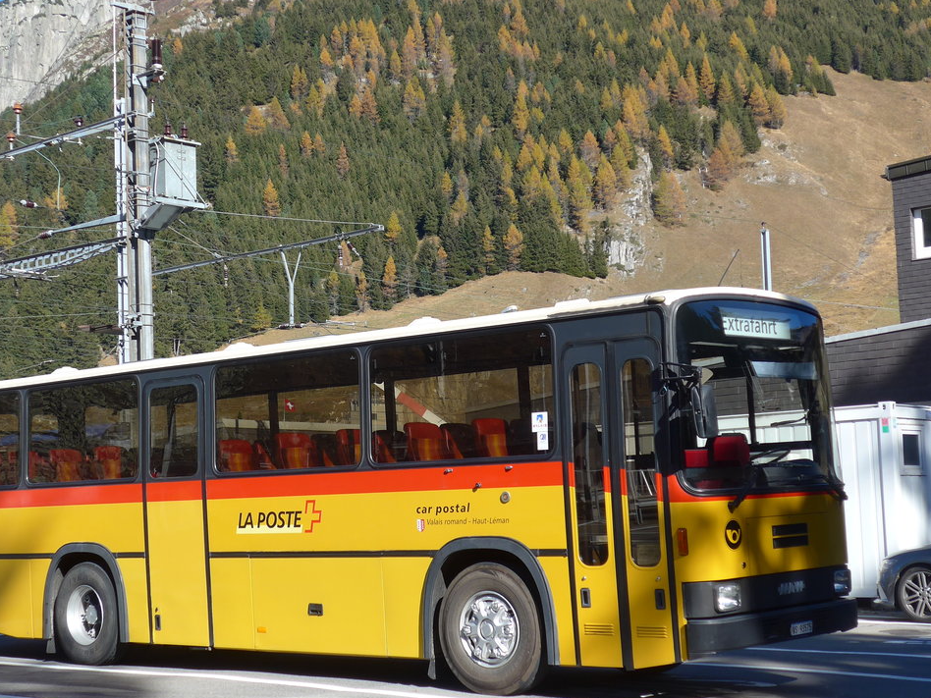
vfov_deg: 23.7
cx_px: 380
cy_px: 346
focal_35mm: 62
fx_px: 1667
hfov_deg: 31.1
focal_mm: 10.1
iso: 80
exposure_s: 1/640
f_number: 3.2
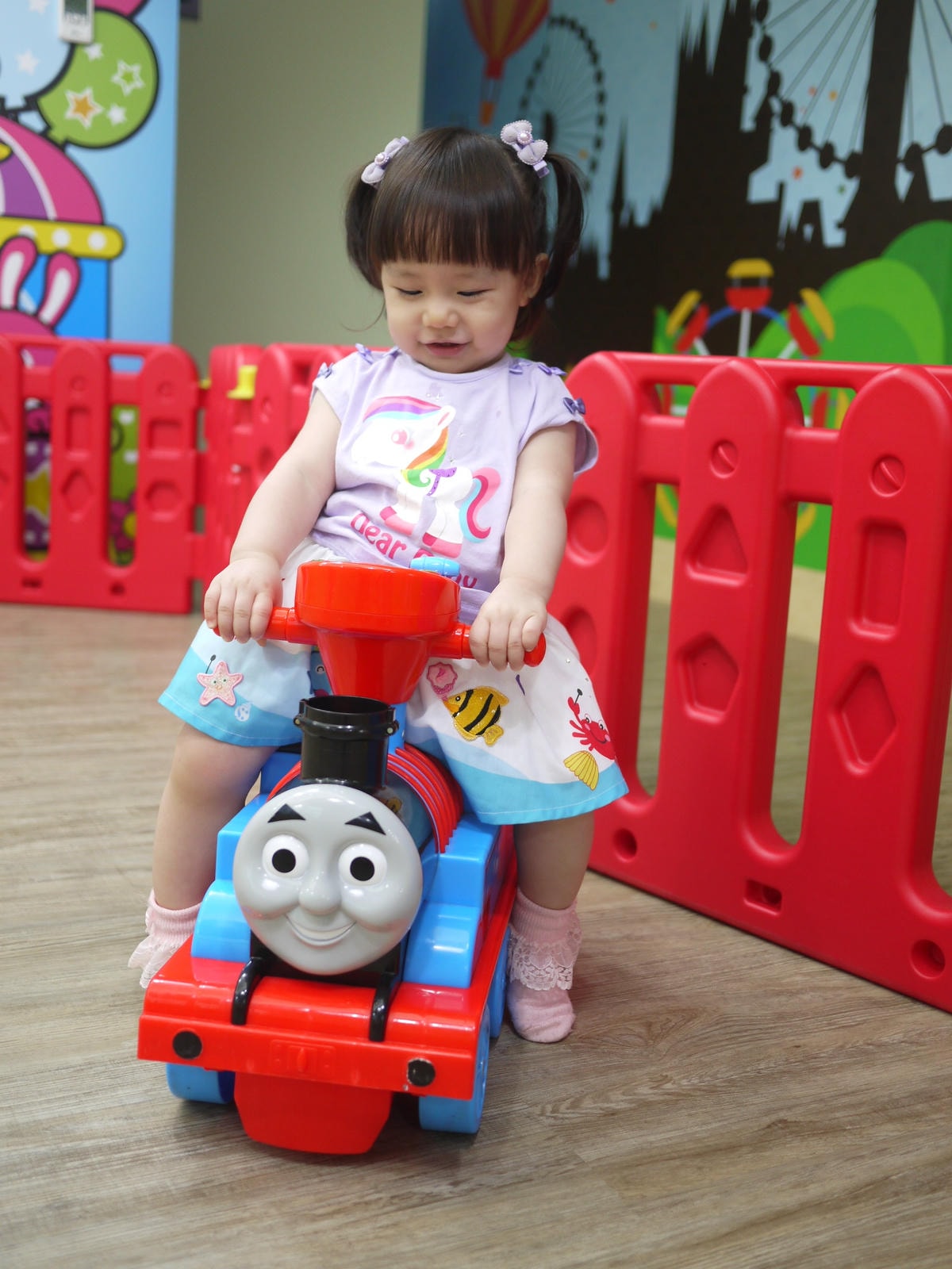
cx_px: 476
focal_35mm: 40
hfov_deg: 36.0
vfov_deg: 46.8
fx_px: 1467
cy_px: 634
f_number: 1.7
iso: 250
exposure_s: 1/60
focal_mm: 20
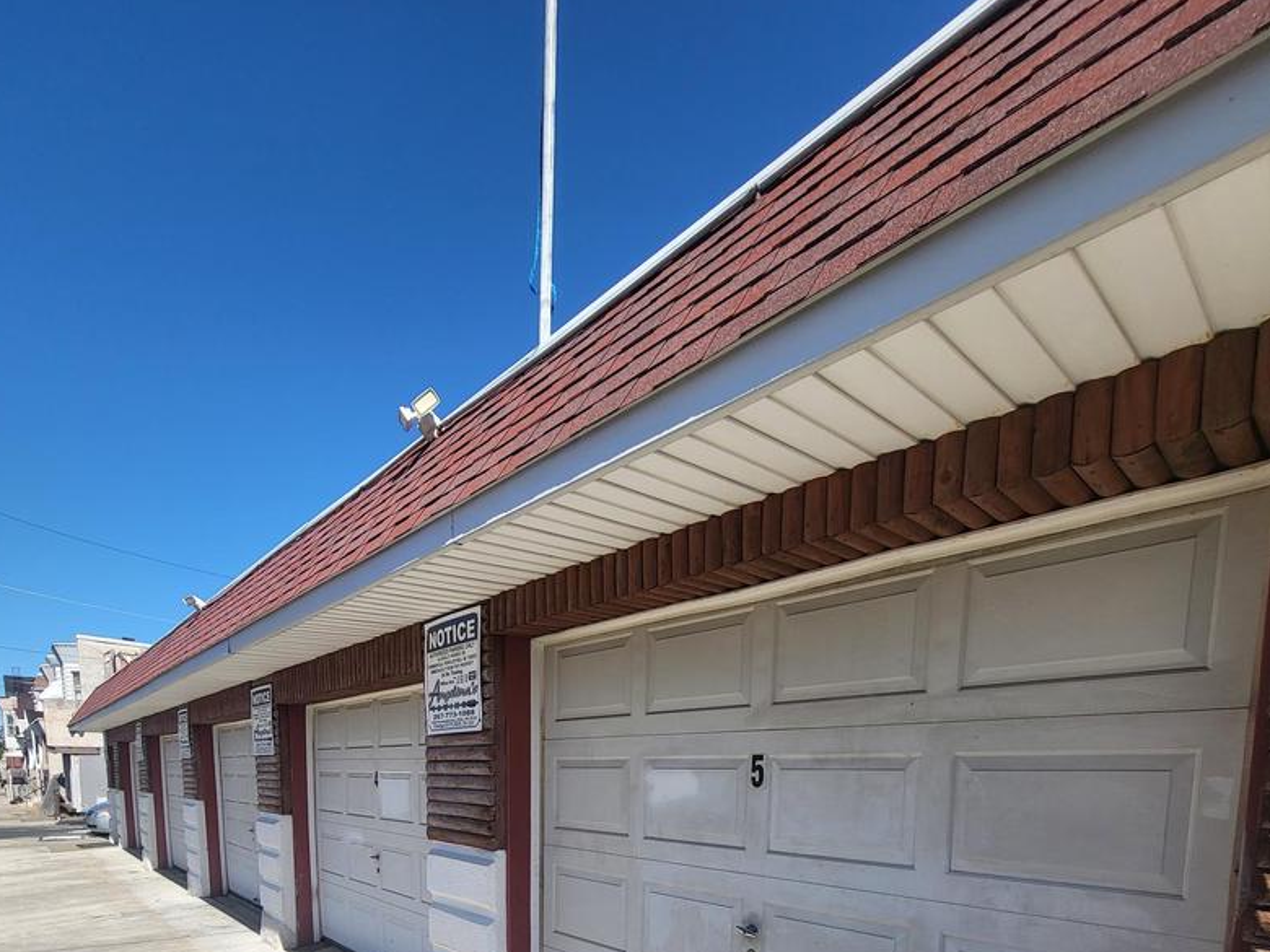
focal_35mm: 18
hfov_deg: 87.7
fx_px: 660
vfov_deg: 60.1
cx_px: 612
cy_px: 866
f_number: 2.2
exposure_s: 1/1157
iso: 32
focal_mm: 1.74
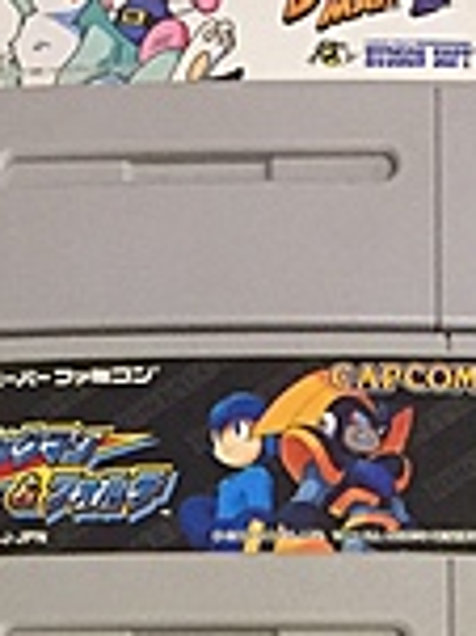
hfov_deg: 10.3
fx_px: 2644
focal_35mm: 144
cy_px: 948
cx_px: 162
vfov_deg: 13.0
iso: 250
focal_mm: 4.15
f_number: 2.2
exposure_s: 1/30
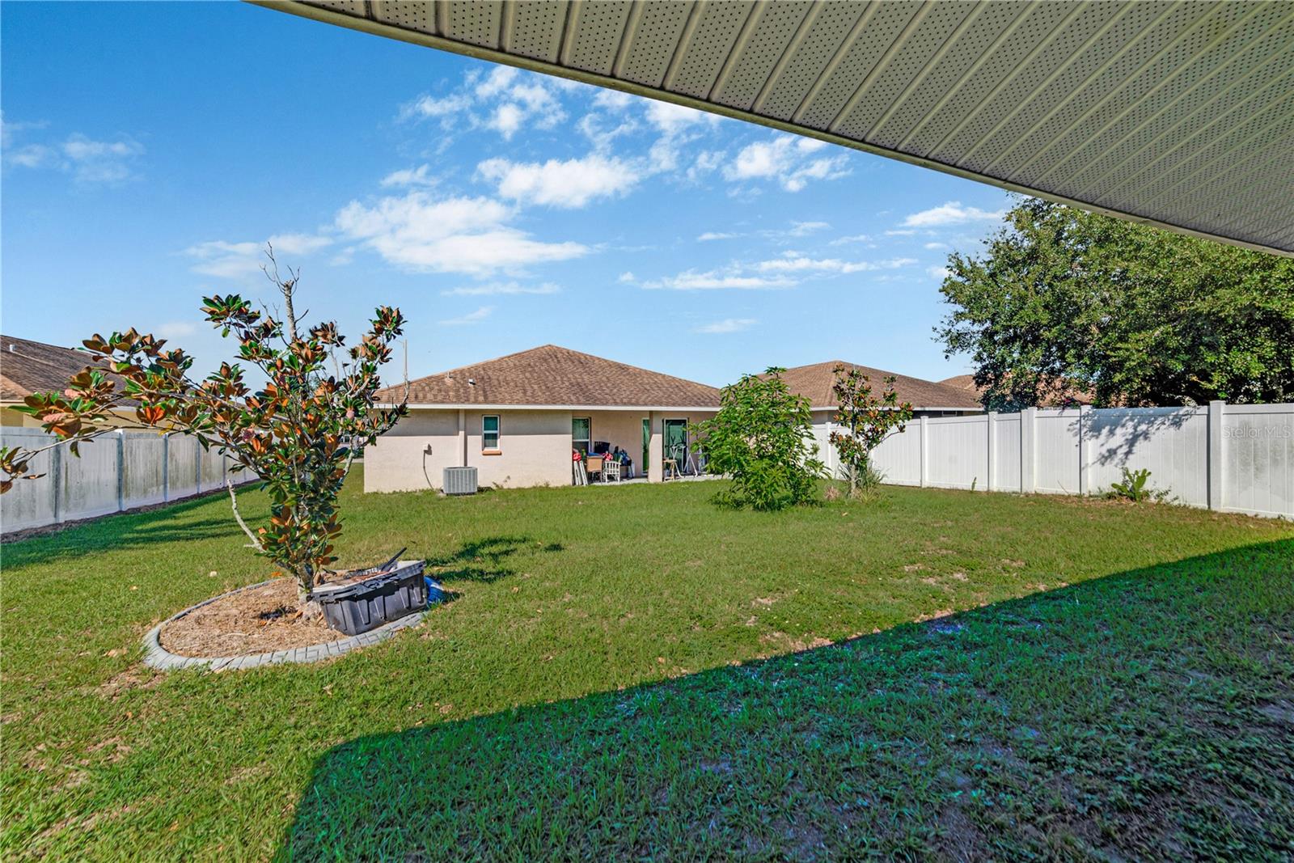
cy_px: 432
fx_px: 503
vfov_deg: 81.2
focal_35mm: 14
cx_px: 647
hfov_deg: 104.2
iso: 160
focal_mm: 14
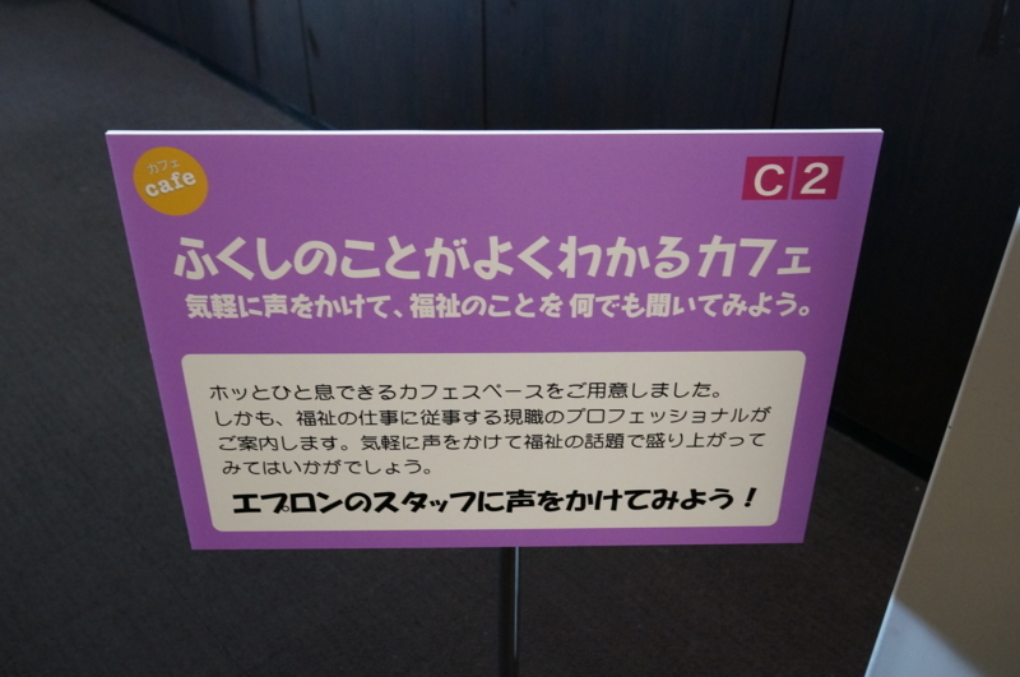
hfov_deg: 53.2
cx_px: 510
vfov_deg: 36.8
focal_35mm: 36
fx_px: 1019
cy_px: 338
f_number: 4
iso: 2000
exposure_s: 1/50
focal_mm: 24
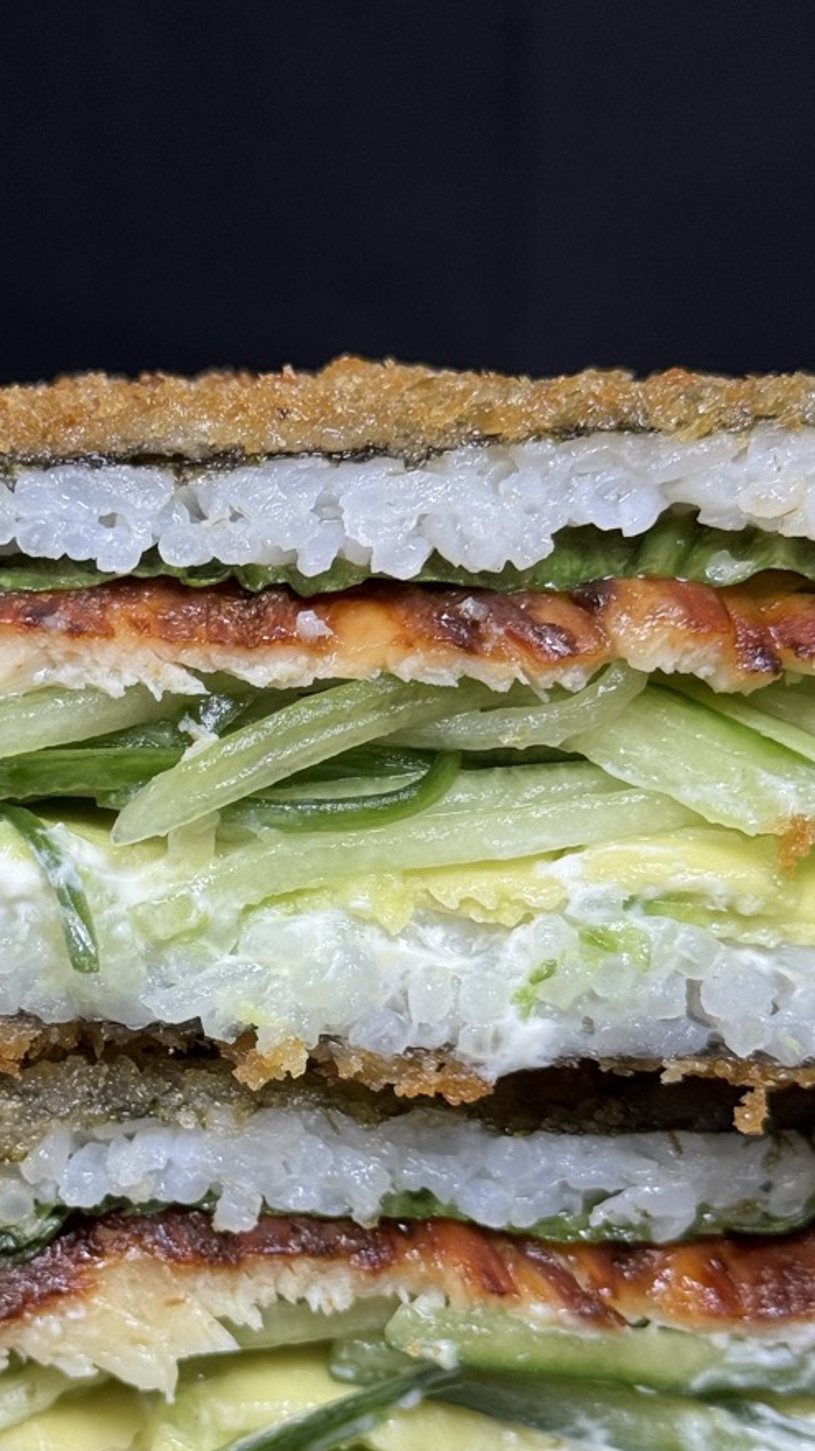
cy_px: 906
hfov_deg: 15.8
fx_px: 2922
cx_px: 176
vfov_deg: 27.8
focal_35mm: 76
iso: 64
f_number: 1.78
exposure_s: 1/351
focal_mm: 6.76
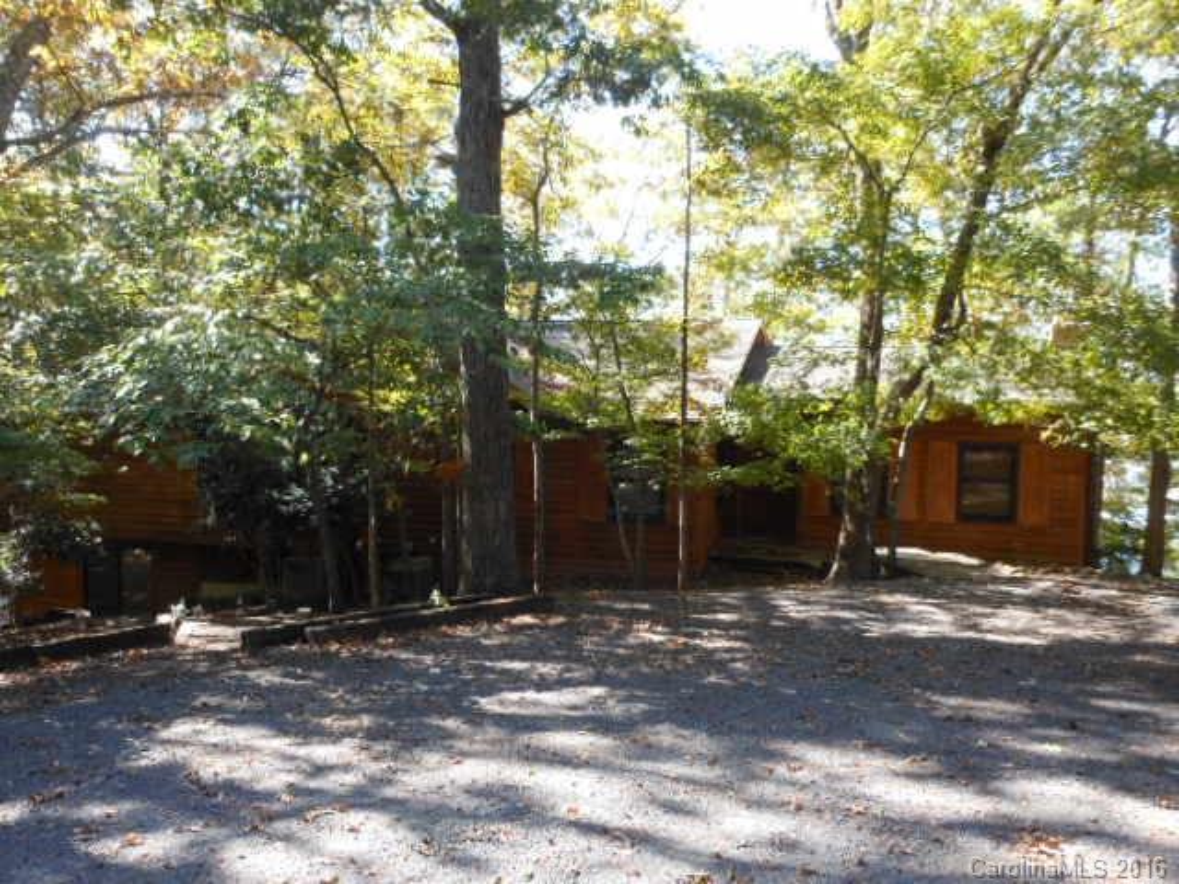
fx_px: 954
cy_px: 442
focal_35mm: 28
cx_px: 590
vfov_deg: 49.7
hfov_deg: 63.4
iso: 80
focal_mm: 5
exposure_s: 1/50
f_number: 3.7
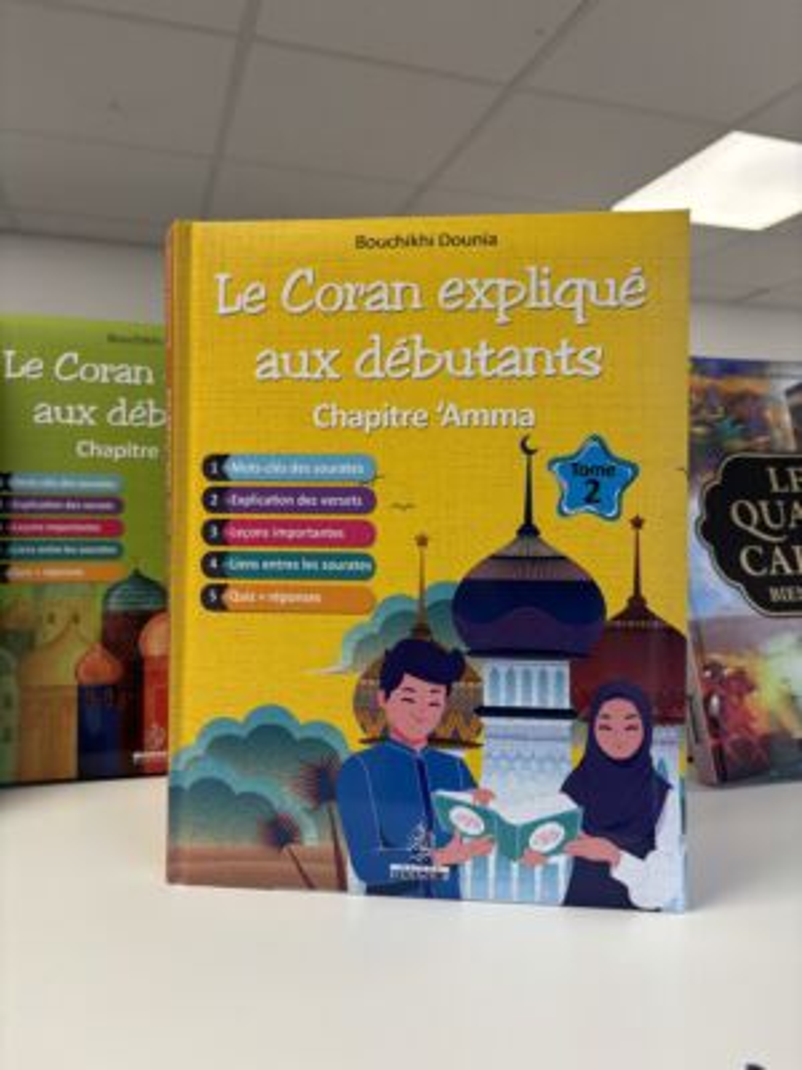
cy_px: 535
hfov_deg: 53.1
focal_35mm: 26
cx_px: 401
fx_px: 803
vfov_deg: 67.3
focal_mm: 5.96
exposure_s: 1/100
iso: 80
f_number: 1.6
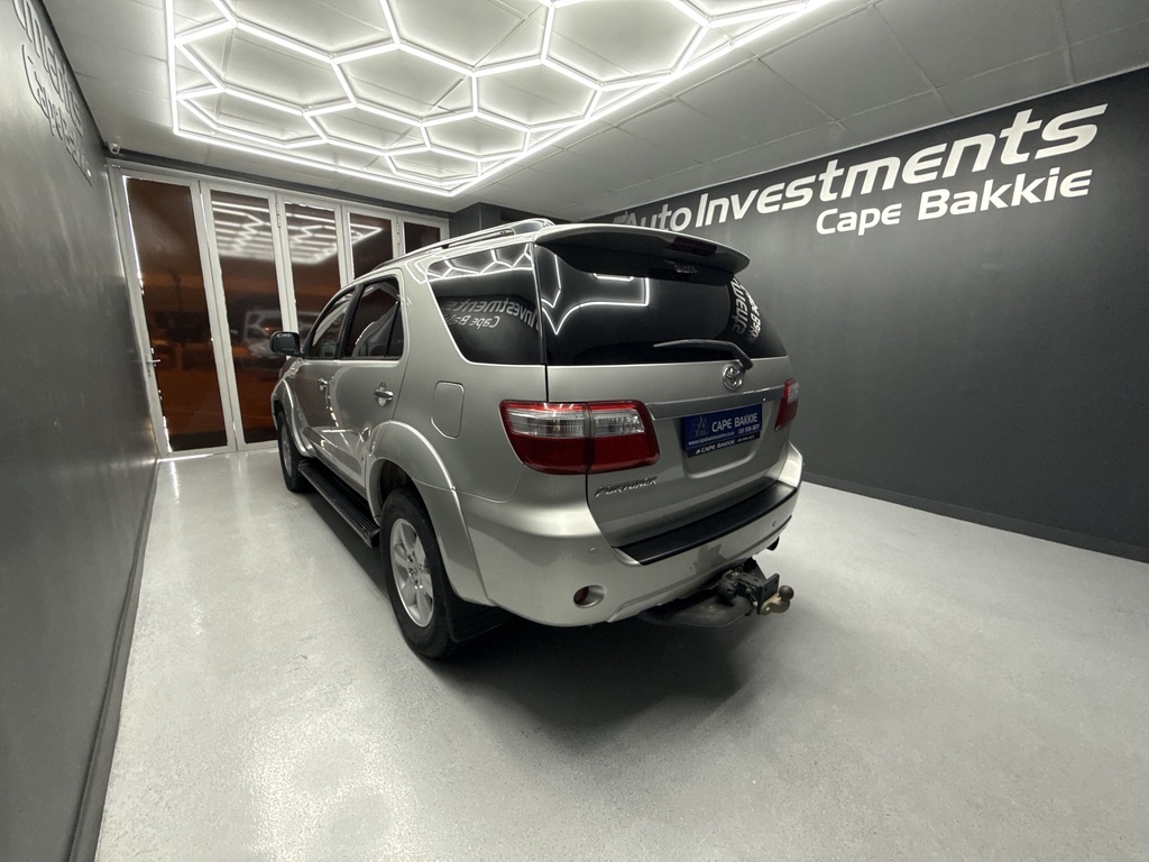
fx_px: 465
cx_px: 574
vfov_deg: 85.7
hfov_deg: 102.1
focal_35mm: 14
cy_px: 431
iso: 400
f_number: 2.2
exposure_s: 1/100
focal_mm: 2.22
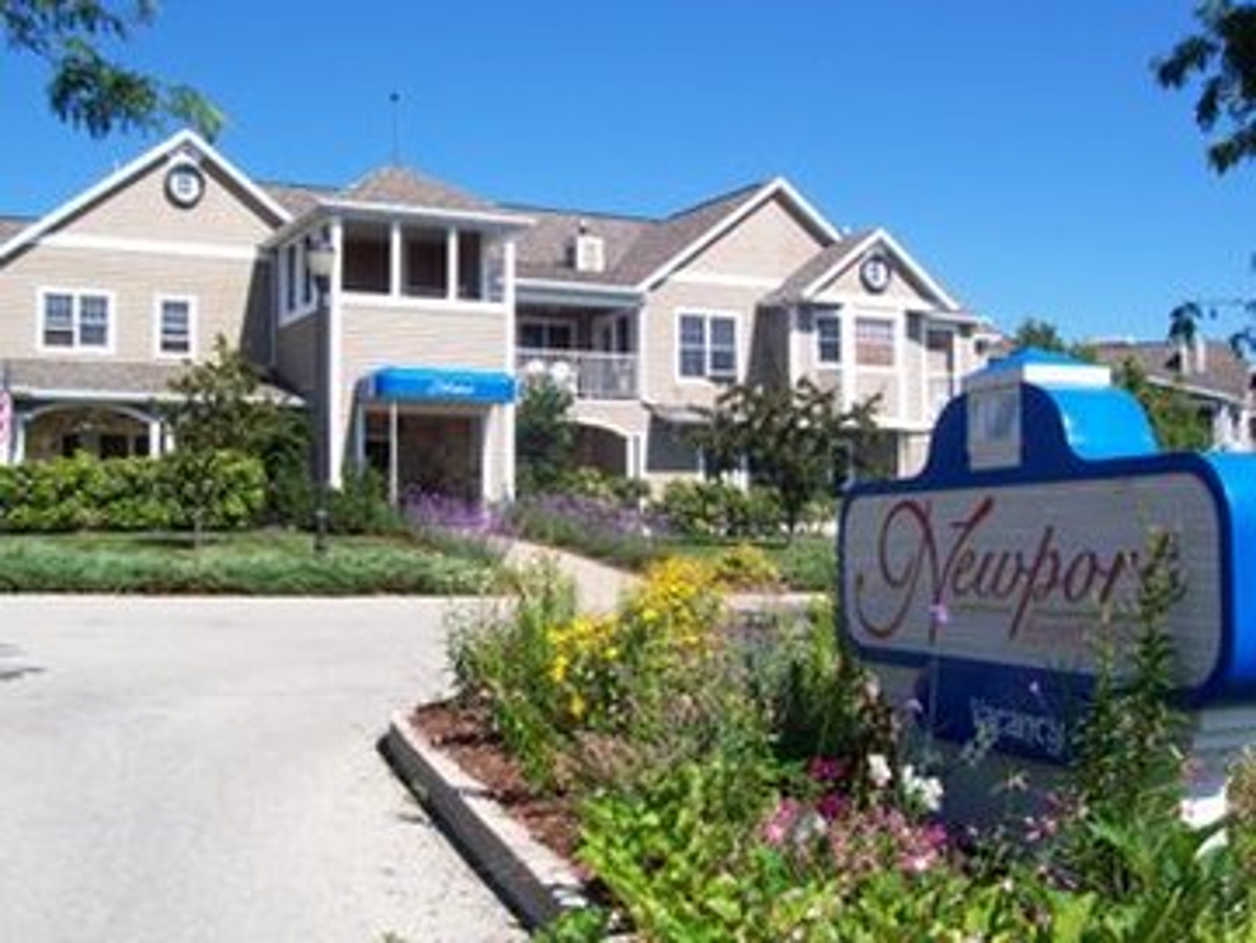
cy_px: 472
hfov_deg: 44.8
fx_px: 1524
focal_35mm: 42
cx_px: 628
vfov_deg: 34.4
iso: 80
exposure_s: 1/340
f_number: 5.6
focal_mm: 7
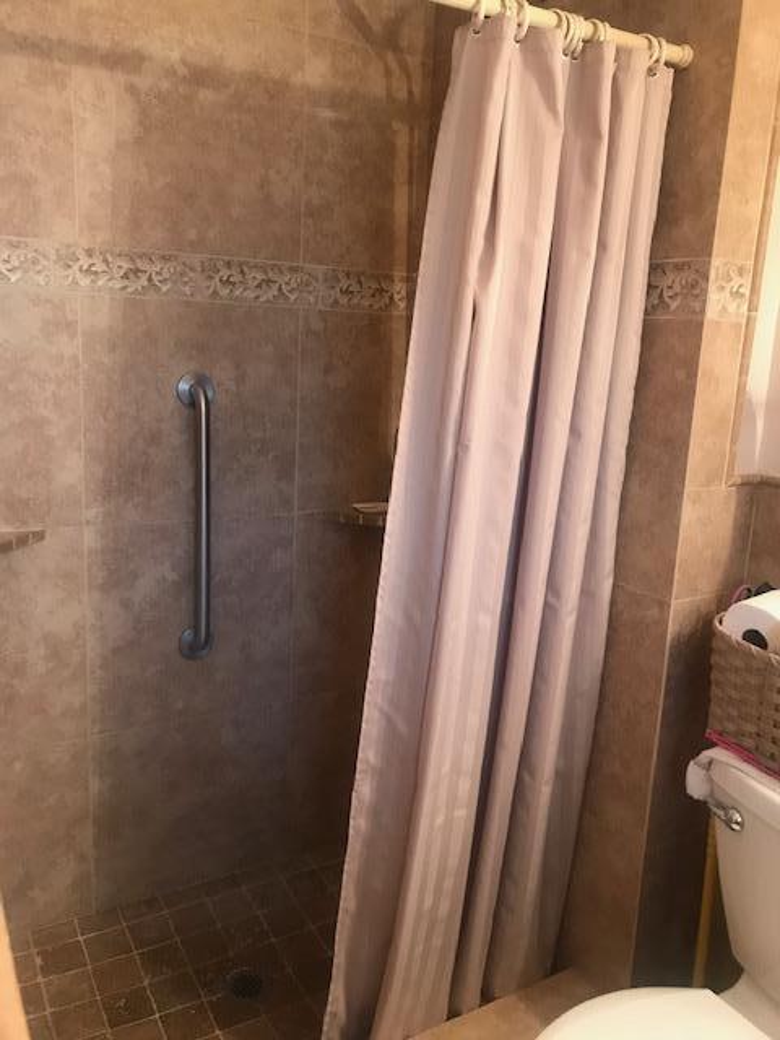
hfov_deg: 49.7
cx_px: 390
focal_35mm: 28
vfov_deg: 63.4
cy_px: 520
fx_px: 841
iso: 80
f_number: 1.8
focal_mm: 3.99
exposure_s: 1/15
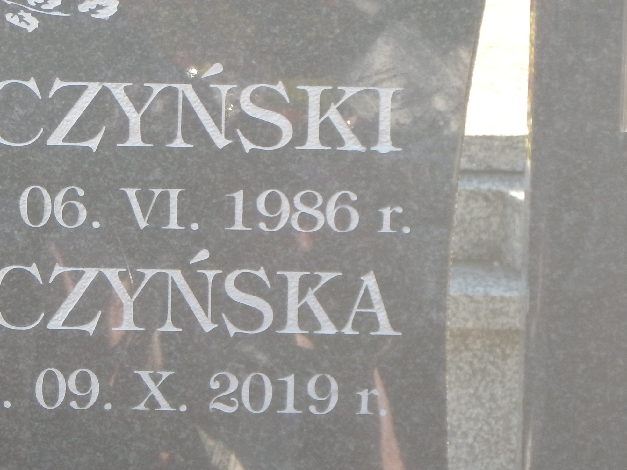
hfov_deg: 9.9
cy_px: 183
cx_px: 12
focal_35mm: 199
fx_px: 3604
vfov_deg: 7.5
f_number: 4.7
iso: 125
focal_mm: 15.3
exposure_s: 1/125
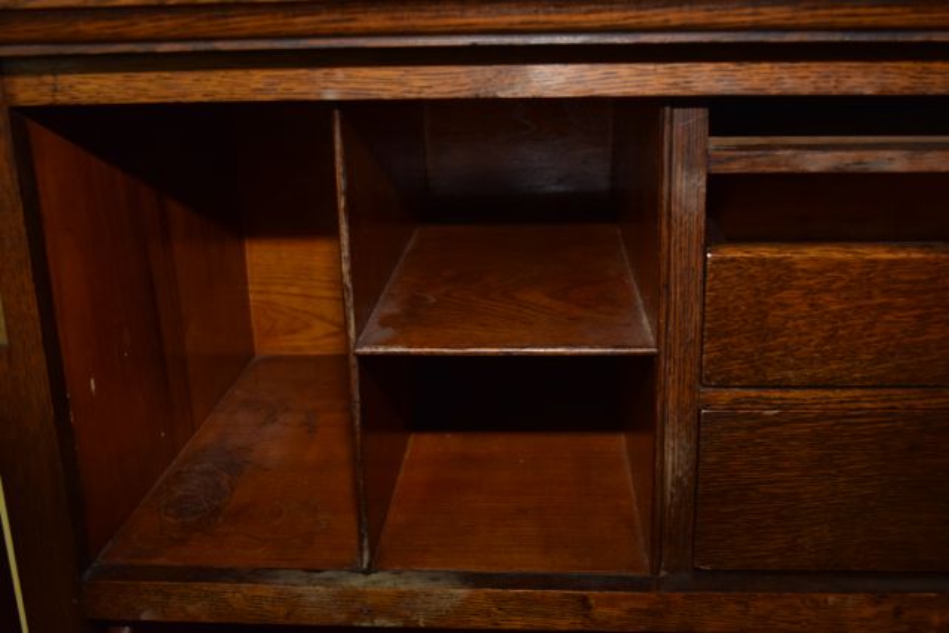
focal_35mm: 40
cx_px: 474
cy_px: 316
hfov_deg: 47.9
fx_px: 1068
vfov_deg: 33.0
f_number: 5.6
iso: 800
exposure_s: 1/125
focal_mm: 27
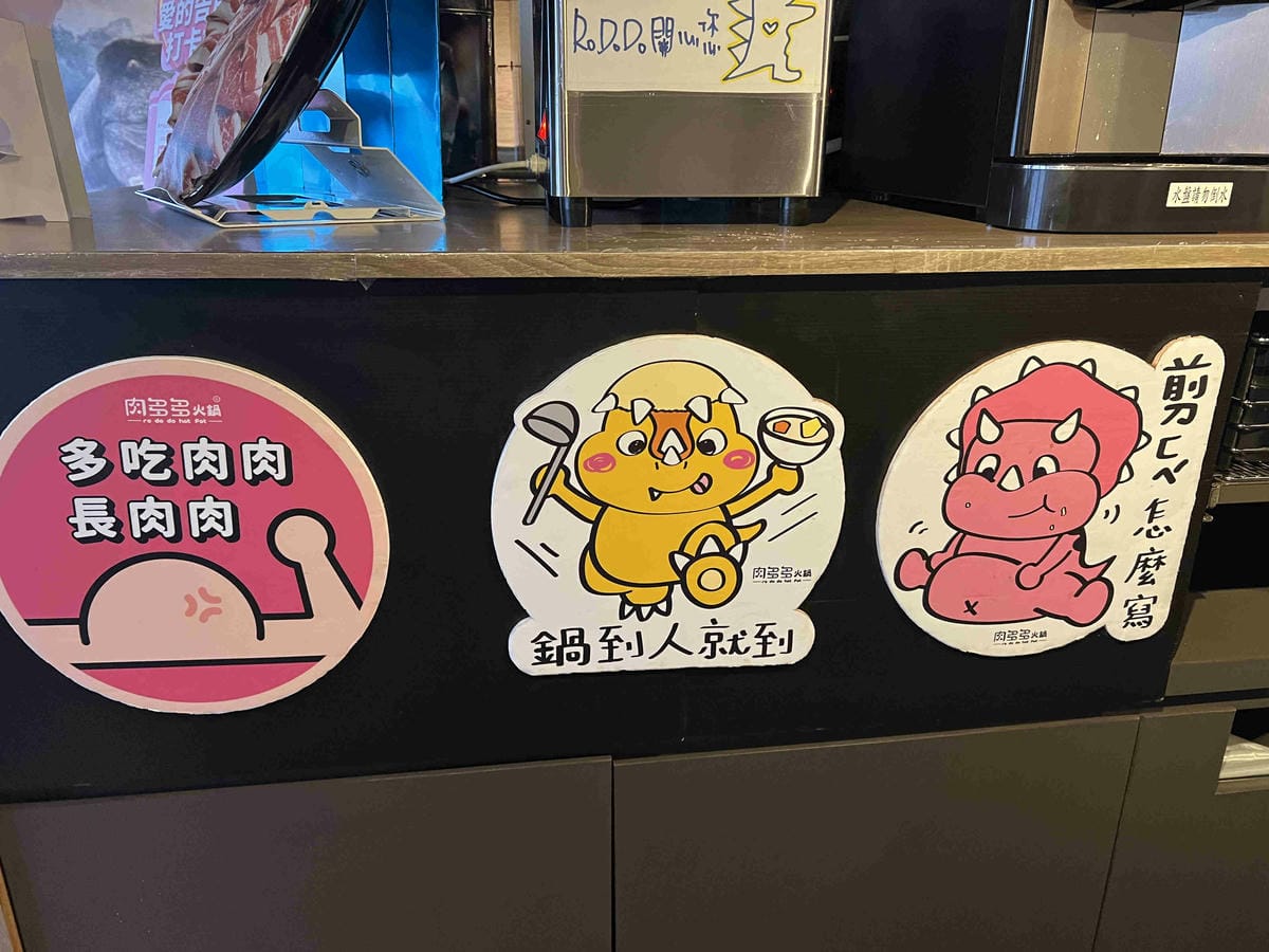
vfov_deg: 53.1
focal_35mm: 26
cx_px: 634
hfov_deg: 67.3
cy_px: 476
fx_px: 953
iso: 400
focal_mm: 5.7
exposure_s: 1/60
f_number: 1.5
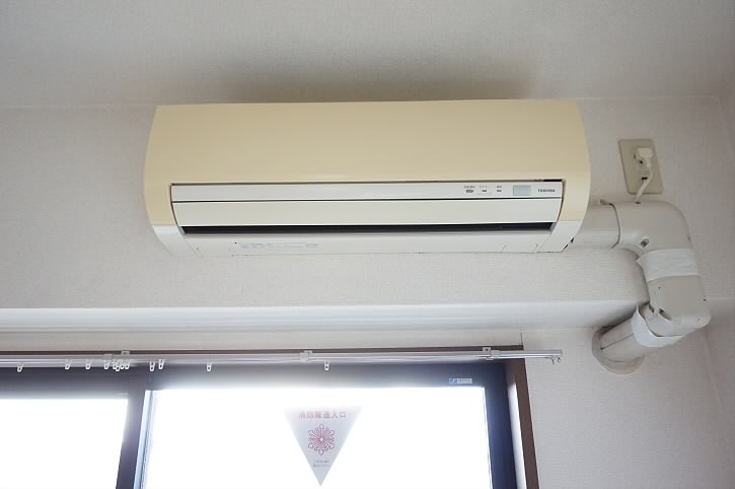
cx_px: 368
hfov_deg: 67.4
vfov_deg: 47.8
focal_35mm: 27
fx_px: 551
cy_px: 244
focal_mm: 18
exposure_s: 1/160
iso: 1600
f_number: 4
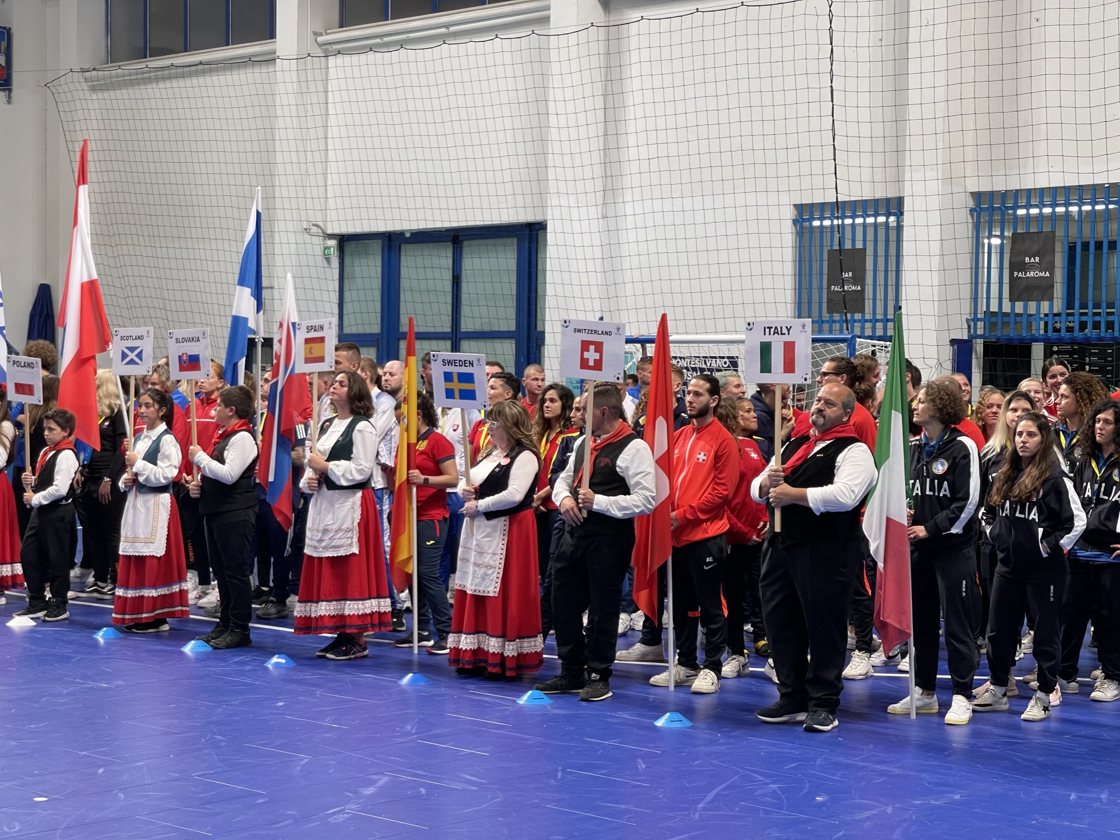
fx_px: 2071
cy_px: 420
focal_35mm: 64
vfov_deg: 22.9
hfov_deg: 30.3
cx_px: 560
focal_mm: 7.5
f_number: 2.2
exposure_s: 1/50
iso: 125
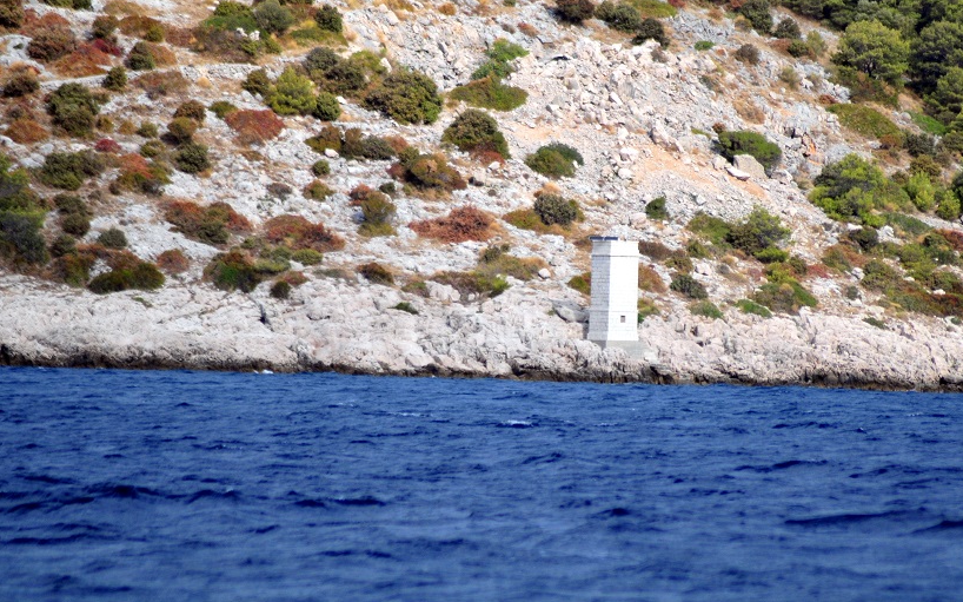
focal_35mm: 466
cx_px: 564
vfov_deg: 2.8
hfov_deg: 4.5
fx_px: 12228
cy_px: 242
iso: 320
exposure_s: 1/1250
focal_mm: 250
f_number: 5
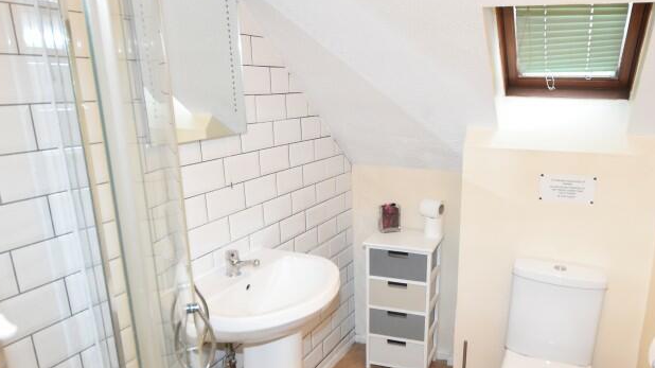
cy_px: 230
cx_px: 406
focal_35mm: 26
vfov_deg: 44.0
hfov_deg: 70.9
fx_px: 451
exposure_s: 1/60
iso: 1000
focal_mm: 10
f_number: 4
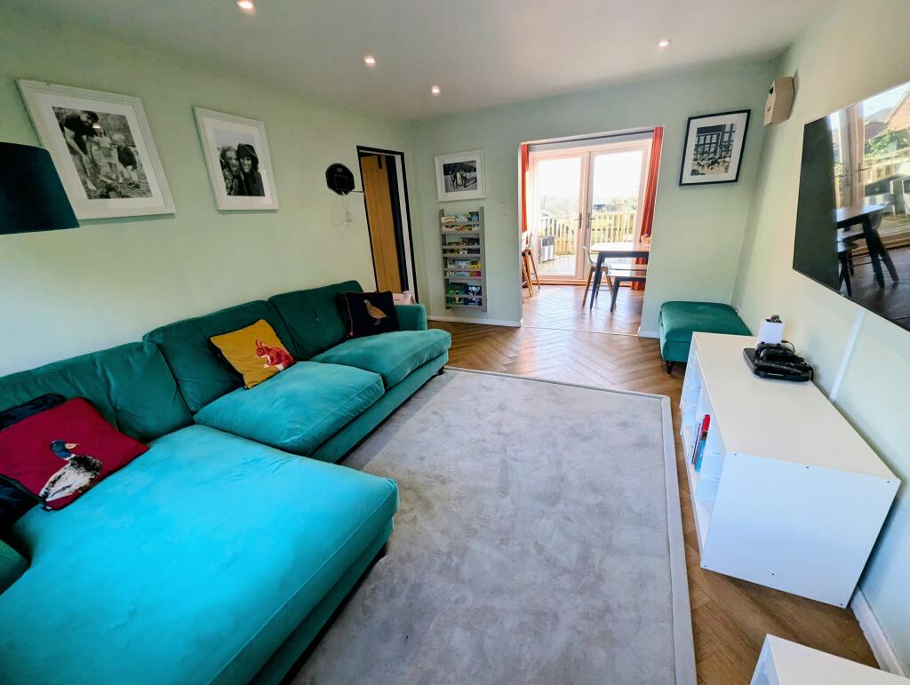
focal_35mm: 13
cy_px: 342
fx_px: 342
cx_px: 455
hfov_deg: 106.1
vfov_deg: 90.1
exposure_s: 1/100
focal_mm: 1.95
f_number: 2.2
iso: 57
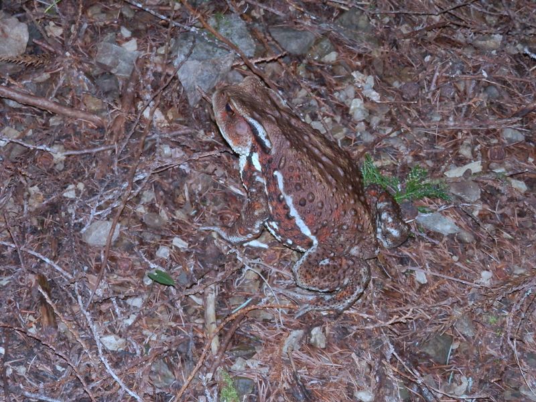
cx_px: 268
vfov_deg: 12.8
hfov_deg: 17.0
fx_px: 1796
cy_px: 201
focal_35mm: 116
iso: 250
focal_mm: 20.9
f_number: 5.2
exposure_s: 1/160
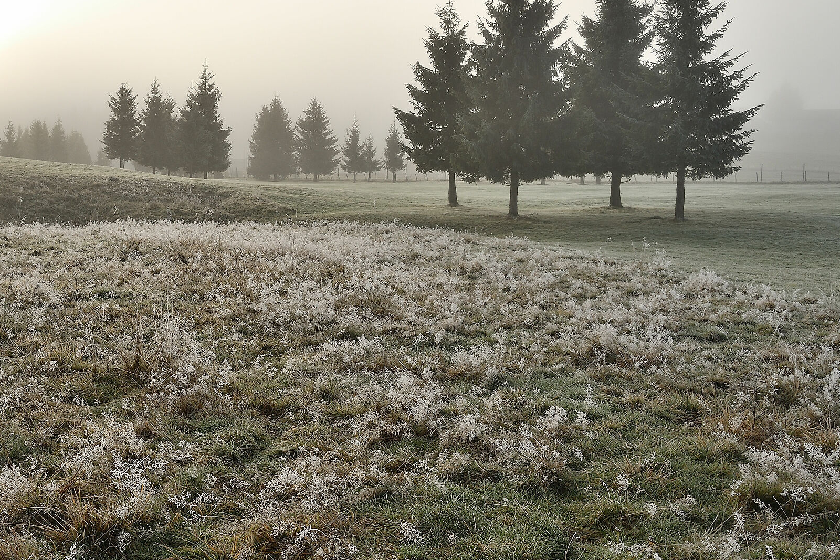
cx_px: 226
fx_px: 1050
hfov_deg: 42.5
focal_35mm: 45
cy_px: 205
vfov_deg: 29.7
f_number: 9
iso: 100
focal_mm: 20
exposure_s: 1/125
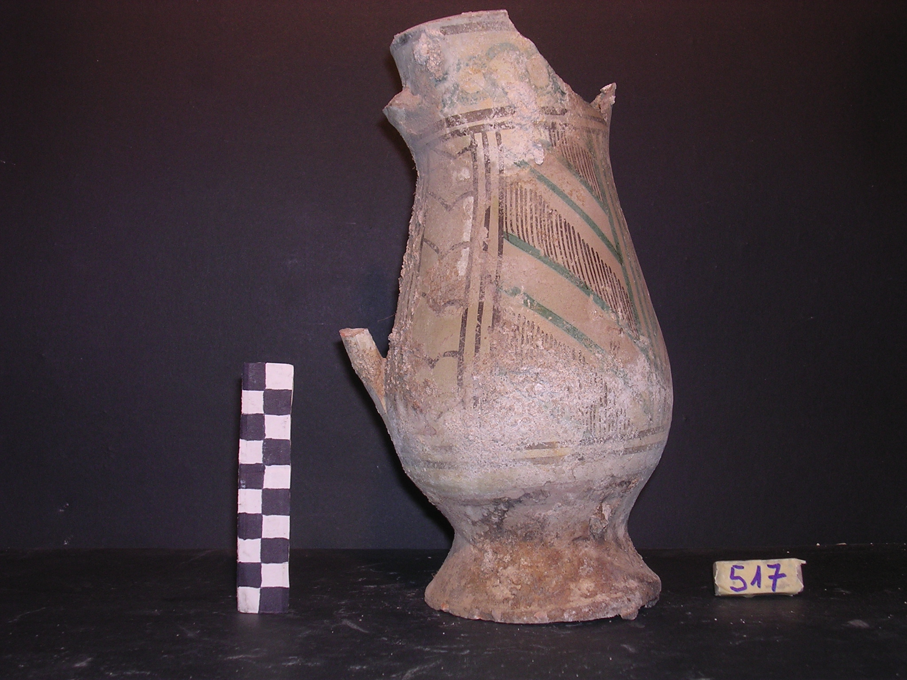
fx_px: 1284
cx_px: 454
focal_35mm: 49
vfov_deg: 29.7
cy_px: 340
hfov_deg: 38.9
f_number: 3.1
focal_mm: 7.5
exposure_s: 1/60.1
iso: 100
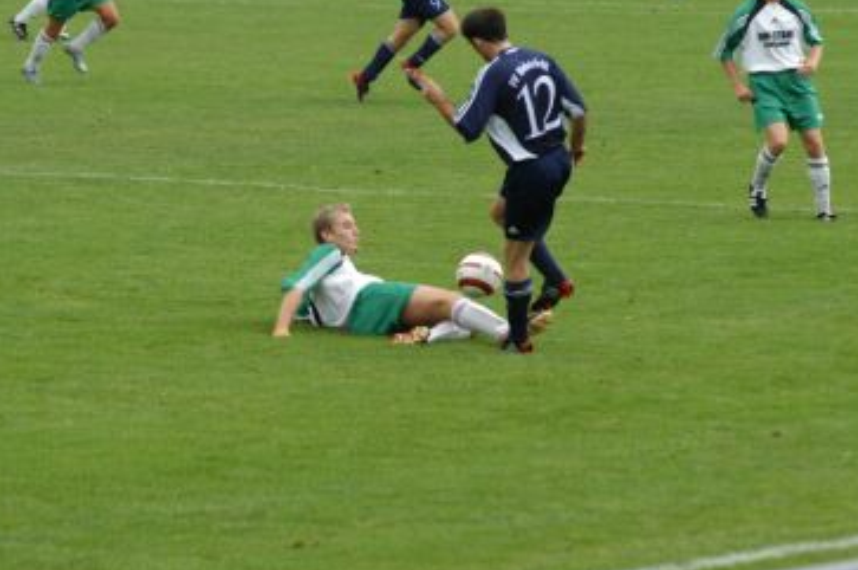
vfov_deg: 4.1
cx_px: 414
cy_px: 291
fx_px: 7878
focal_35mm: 331
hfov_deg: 6.2
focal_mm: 200
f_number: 5
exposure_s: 1/400
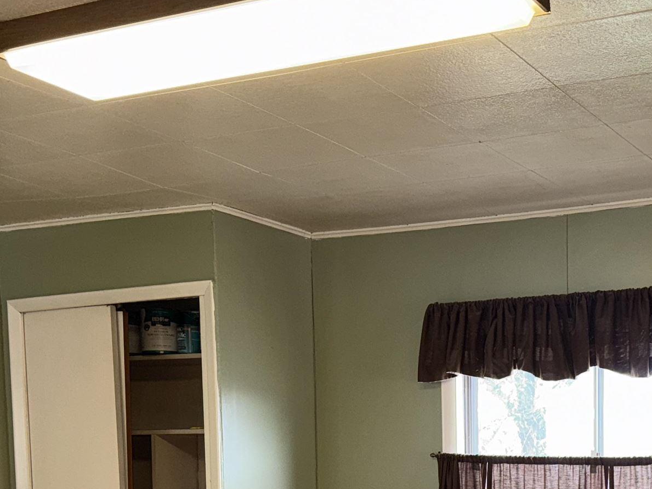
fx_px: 1168
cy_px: 541
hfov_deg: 30.7
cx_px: 482
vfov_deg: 22.3
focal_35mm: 62
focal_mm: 6.76
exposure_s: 1/18
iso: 64
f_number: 1.78
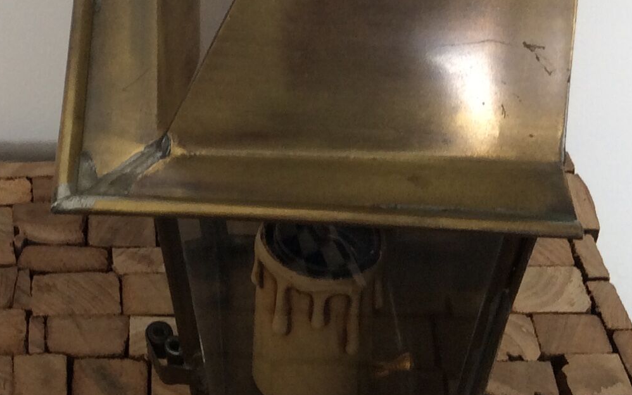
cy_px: 3
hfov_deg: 23.4
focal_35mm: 88
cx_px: 186
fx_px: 1516
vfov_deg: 14.6
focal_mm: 3.3
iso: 40
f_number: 2.4
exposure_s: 1/25
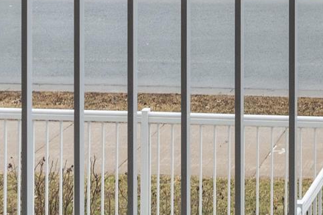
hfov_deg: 17.4
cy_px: -200
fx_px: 915
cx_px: 524
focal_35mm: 102
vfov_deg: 12.1
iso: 400
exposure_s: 1/160
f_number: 8
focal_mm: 16
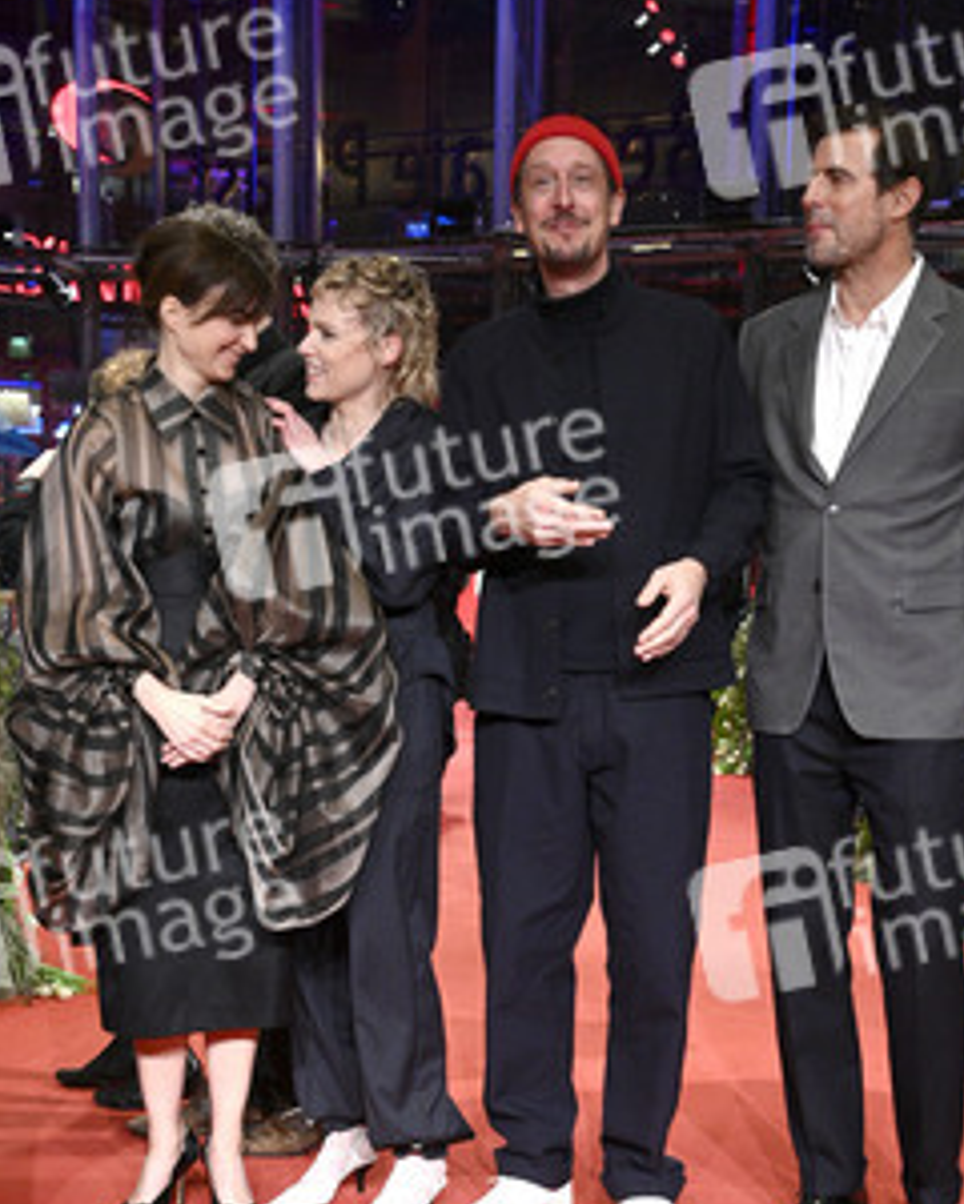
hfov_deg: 25.4
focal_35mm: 60
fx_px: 2140
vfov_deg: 31.4
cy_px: 706
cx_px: 530
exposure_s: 1/200
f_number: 5.6
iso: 5000
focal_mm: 48
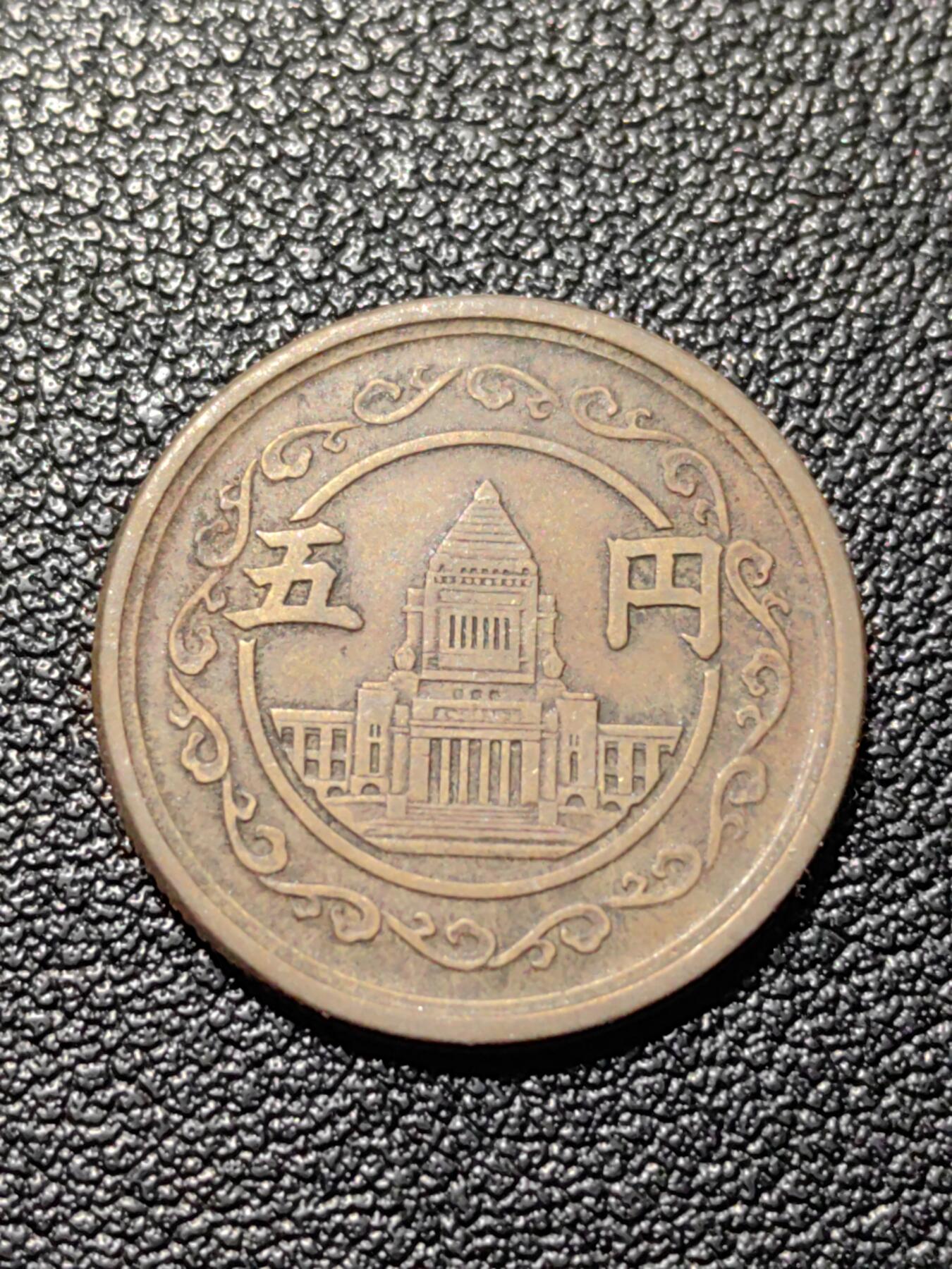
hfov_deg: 18.0
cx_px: 476
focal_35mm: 82
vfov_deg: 23.8
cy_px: 634
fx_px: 3007
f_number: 2
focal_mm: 5.75
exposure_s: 1/89
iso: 160
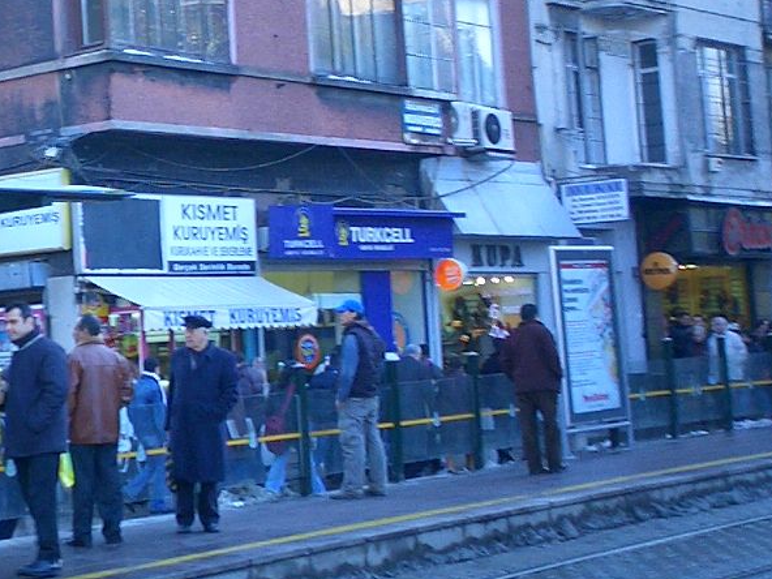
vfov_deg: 18.4
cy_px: 222
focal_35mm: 80
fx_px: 1784
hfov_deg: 23.6
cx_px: 40
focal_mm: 5.6
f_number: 3.5
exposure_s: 1/80
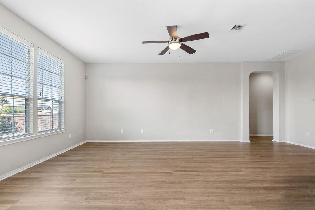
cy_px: 105
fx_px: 140
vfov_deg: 73.8
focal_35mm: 16
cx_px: 158
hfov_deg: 96.7
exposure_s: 1/3
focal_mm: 16
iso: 250
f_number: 9
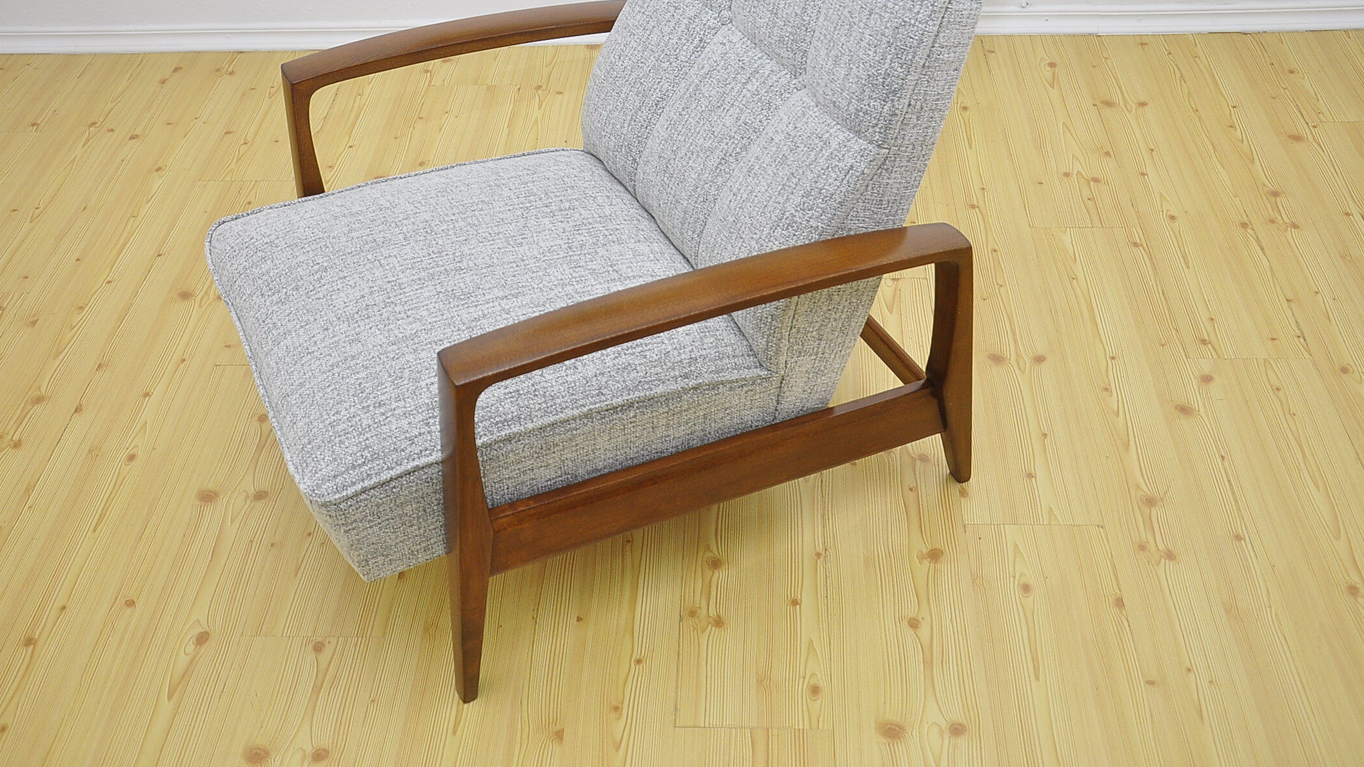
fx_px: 1266
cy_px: 319
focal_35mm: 35
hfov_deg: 56.6
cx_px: 678
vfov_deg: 33.6
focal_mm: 22
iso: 400
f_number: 4.5
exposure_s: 1/200
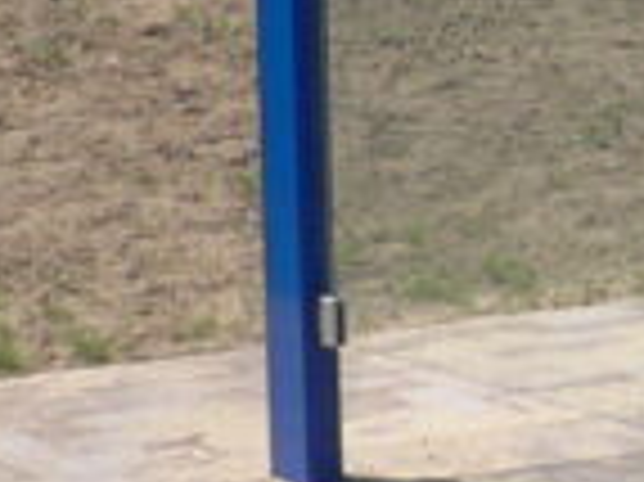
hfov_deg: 7.3
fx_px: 4796
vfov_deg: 5.7
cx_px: 1491
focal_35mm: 258
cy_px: -297
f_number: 5
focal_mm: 6
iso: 80
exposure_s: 1/400
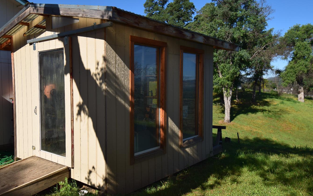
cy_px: 106
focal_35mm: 31
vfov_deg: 40.6
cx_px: 138
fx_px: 264
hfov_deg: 61.0
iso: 100
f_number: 10
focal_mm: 18
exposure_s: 1/200
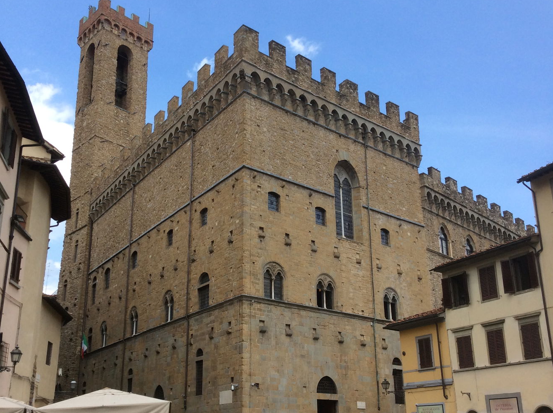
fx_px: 622
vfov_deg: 36.7
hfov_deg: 47.9
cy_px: 236
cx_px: 262
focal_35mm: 39
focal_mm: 3.3
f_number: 2.4
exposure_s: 1/923
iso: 32
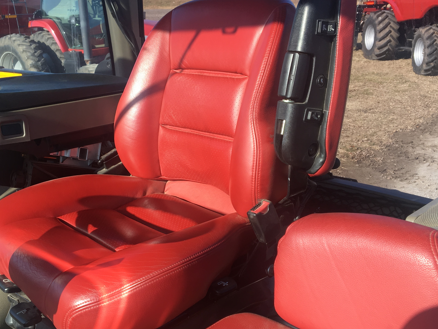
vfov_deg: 32.8
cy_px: 193
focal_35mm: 44
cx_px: 186
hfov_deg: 42.8
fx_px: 557
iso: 25
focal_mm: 4.15
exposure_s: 1/455
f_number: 2.2
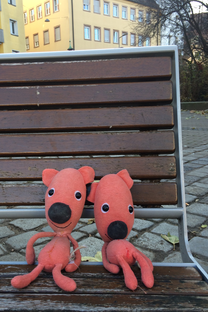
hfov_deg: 36.5
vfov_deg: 53.1
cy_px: 170
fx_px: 312
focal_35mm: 36
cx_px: 72
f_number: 2.2
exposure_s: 1/129
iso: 32
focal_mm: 4.15
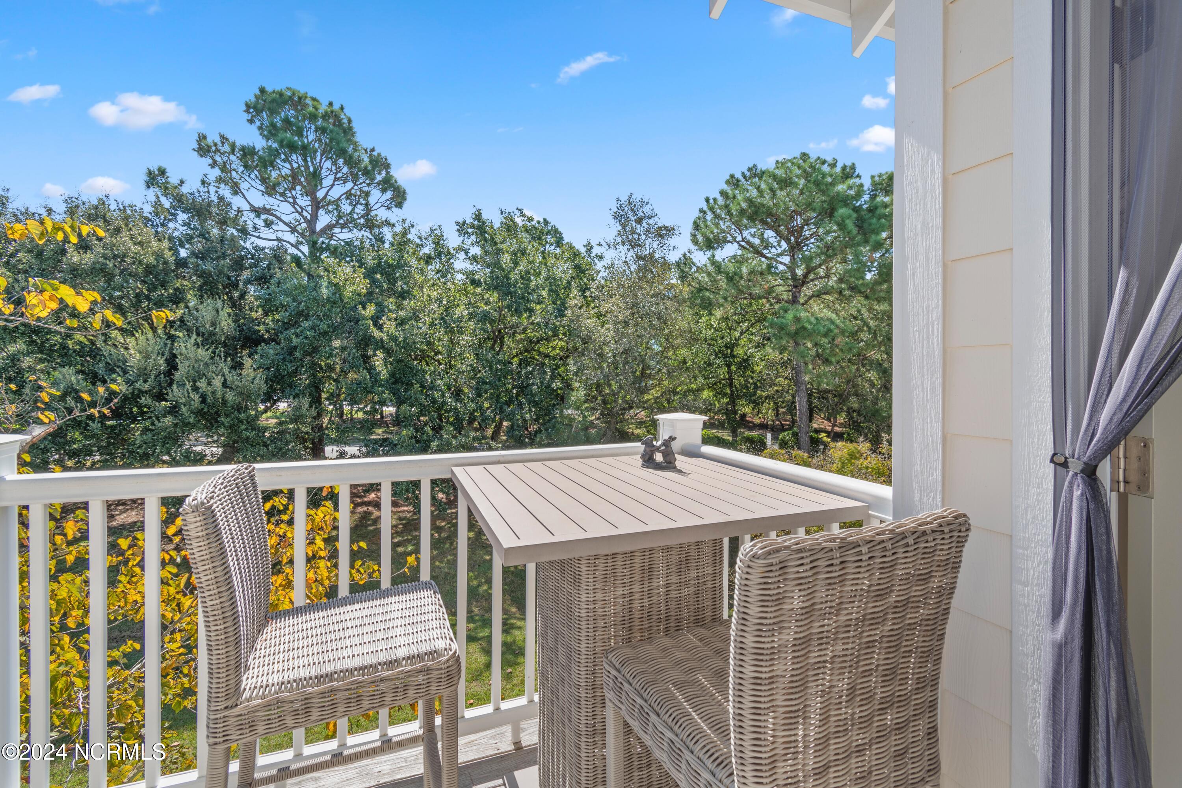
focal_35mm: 15
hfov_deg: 100.4
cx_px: 591
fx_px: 492
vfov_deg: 77.3
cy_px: 394
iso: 100
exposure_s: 1/125
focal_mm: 10
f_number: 5.6
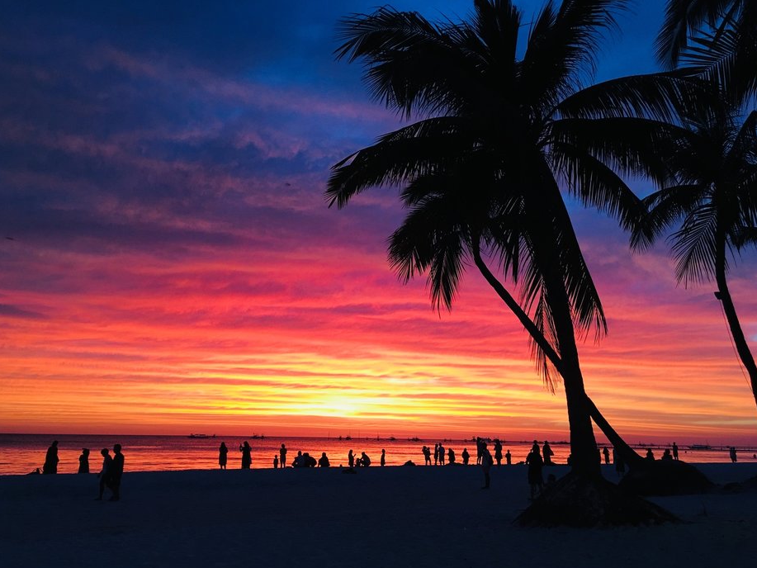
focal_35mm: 31
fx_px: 678
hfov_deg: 58.3
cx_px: 376
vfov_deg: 45.4
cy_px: 302
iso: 40
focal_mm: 4.15
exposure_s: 1/15
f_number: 2.2
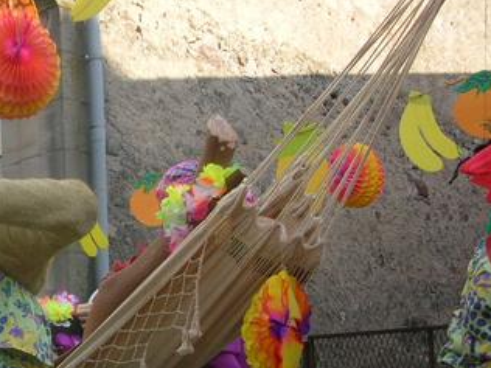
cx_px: 22
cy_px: 269
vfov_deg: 19.5
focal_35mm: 75
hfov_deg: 25.0
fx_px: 1064
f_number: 2.9
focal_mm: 6.2
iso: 50
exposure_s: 1/443
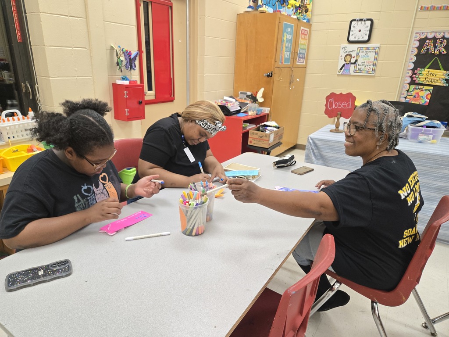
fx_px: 298
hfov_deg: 73.9
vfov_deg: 58.9
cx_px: 224
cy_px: 168
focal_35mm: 23
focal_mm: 5.4
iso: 250
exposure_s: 1/120
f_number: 1.8
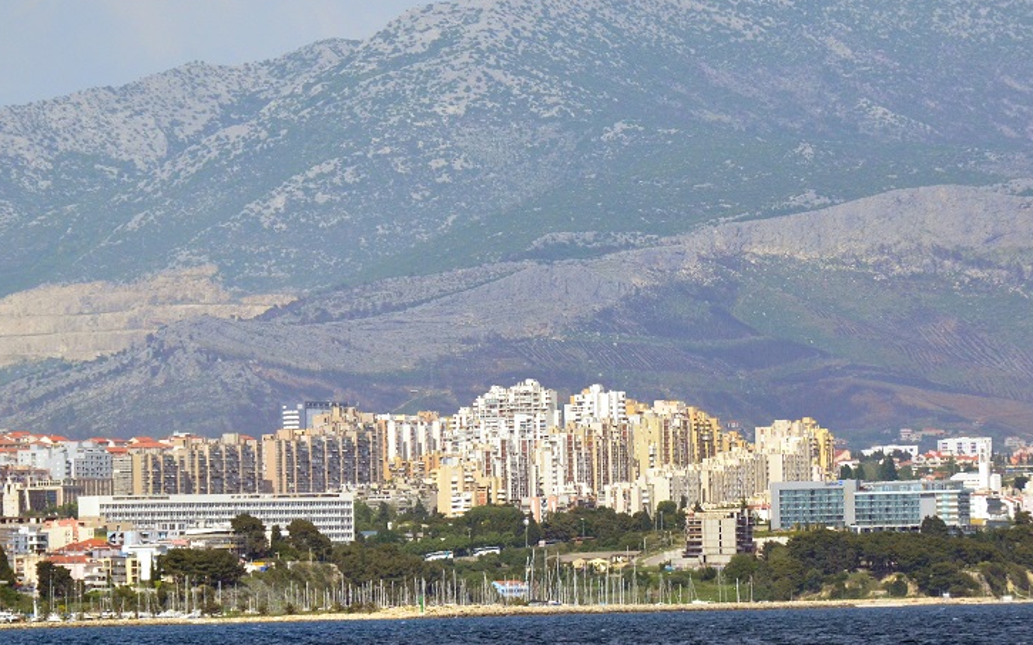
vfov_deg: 4.3
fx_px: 8577
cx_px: 605
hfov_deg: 6.9
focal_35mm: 305
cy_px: 404
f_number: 4.8
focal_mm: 145
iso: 900
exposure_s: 1/8000
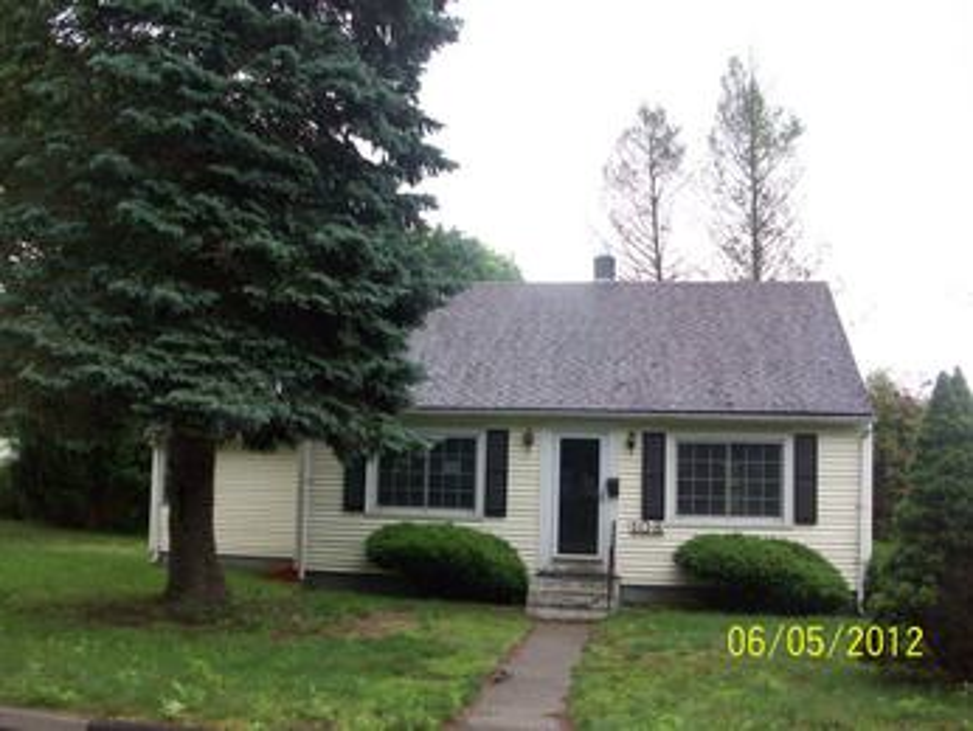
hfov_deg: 53.9
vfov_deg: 41.8
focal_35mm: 34
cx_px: 486
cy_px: 366
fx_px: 956
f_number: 2.8
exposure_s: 1/128
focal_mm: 5.7
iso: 211
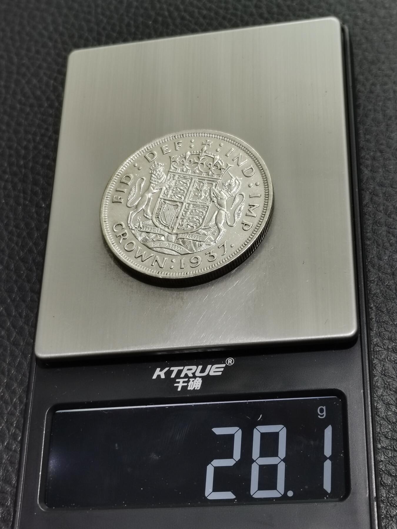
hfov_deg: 22.9
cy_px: 264
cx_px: 198
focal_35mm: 64
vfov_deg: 30.3
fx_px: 979
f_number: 1.8
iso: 64
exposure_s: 1/100
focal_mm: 5.58
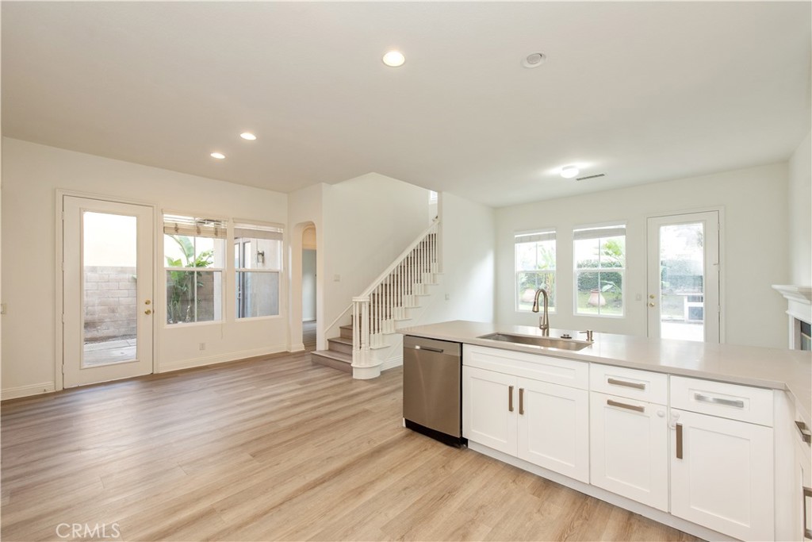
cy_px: 271
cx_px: 406
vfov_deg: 77.3
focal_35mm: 15
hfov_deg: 100.4
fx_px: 338
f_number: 5.6
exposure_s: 1/125
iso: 800
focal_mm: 15
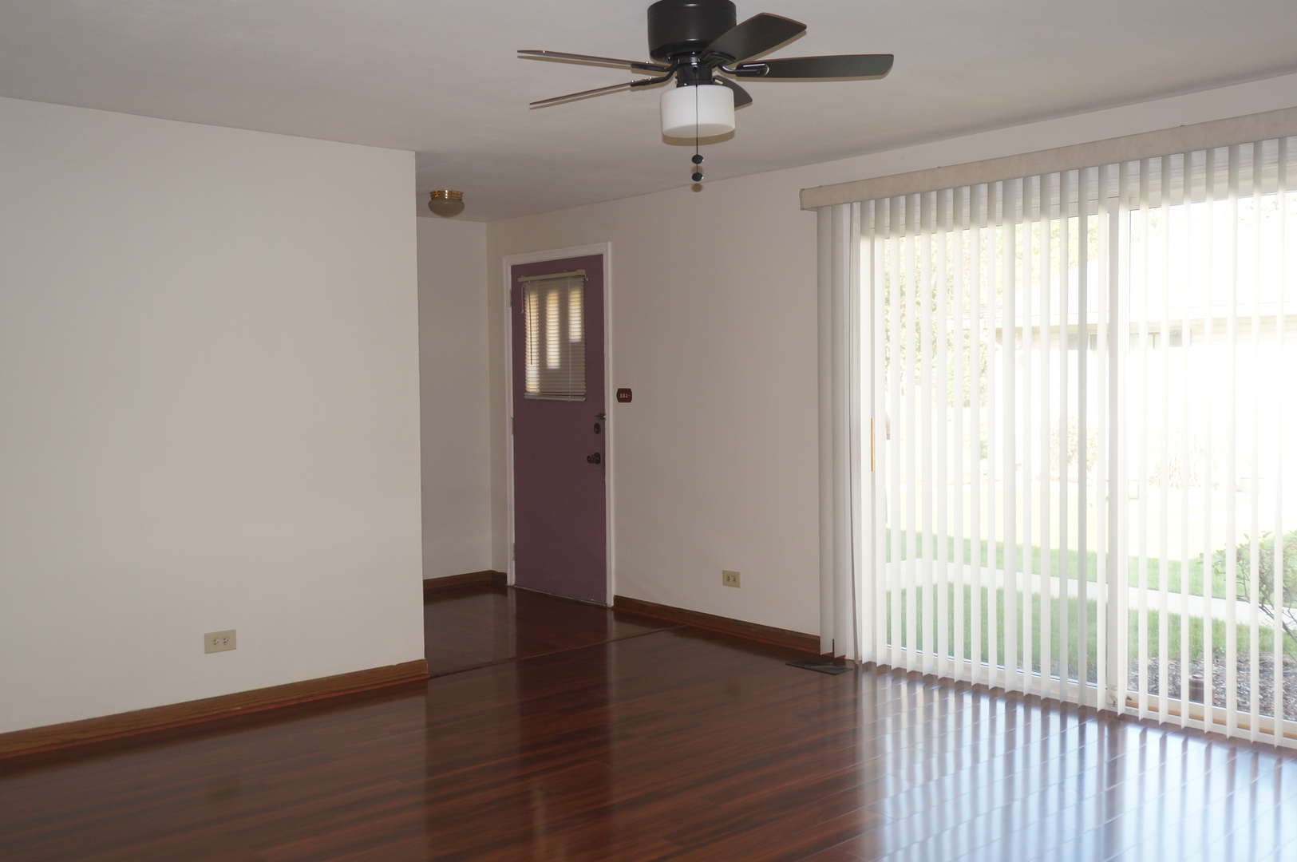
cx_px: 648
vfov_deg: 39.9
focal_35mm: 33
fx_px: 1188
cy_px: 431
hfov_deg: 57.3
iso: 250
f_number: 4
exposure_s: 1/60
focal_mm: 22
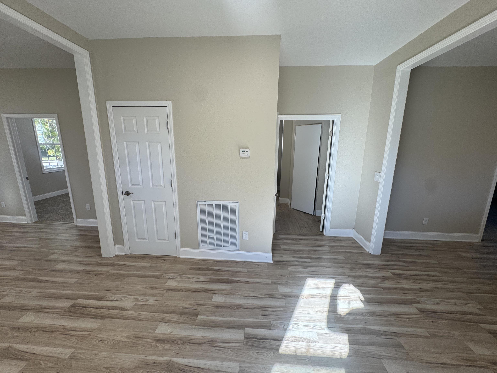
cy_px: 186
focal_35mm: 14
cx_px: 248
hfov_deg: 102.1
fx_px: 201
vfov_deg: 85.7
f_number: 2.2
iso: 50
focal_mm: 2.22
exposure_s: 1/99
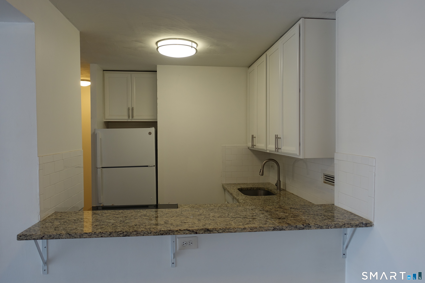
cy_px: 142
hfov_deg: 73.7
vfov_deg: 53.1
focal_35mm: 24
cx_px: 212
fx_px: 283
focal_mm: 8.8
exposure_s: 1/60
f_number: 2.8
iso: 125
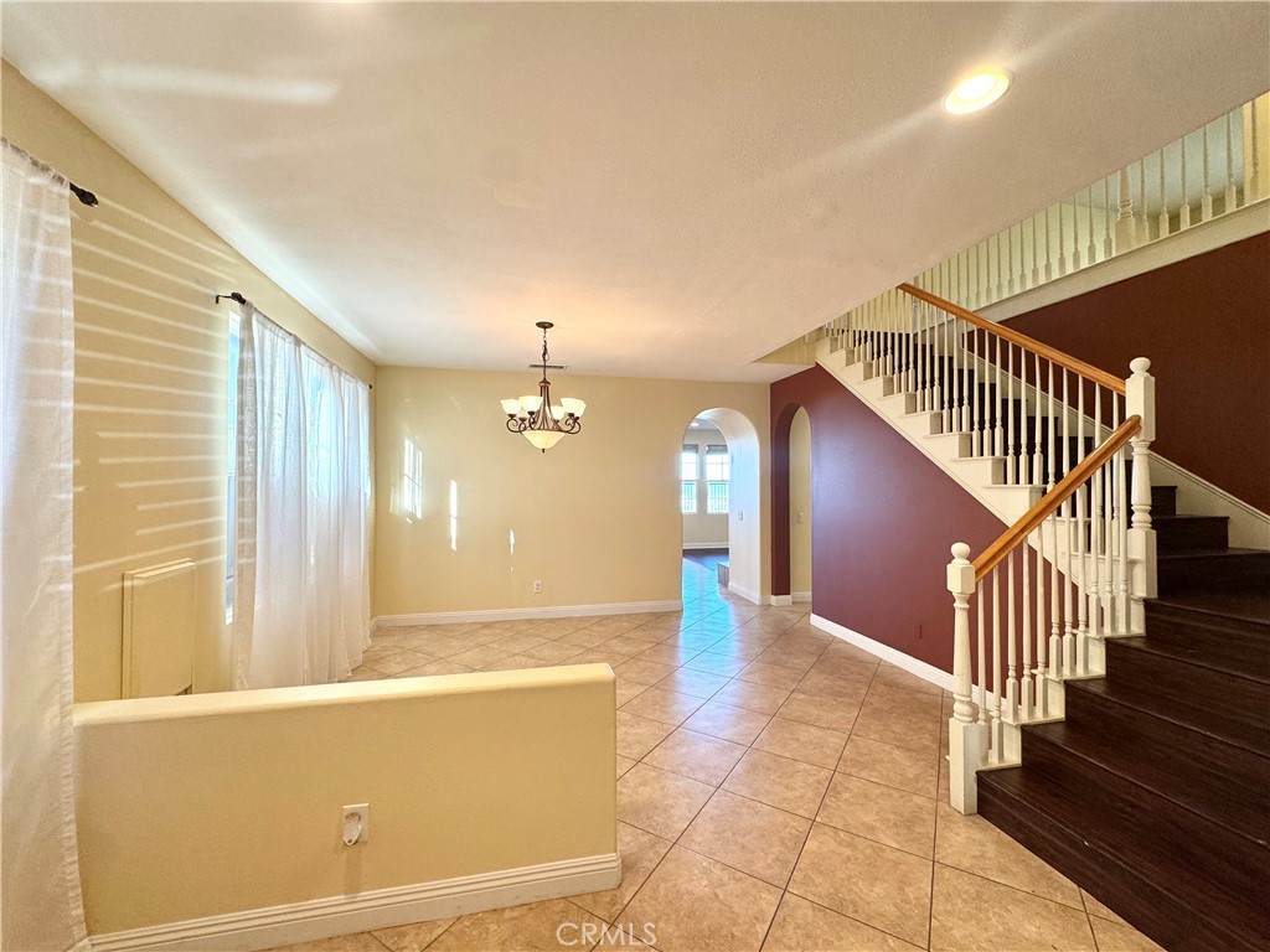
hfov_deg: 102.1
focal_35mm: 14
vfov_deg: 85.7
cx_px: 635
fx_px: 514
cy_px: 476
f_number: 2.2
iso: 160
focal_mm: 2.22
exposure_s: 1/120
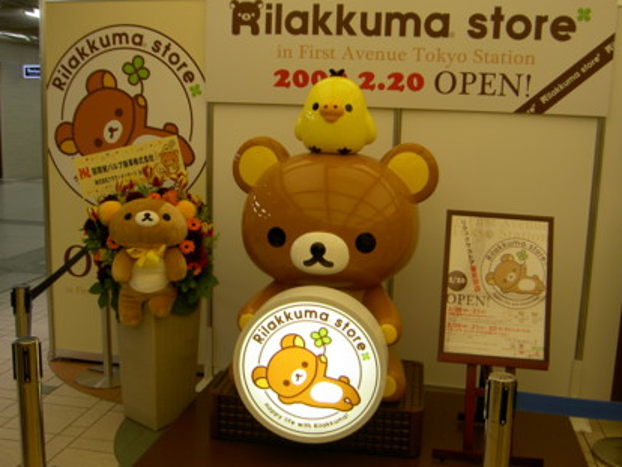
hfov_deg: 50.1
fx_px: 665
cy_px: 228
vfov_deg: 38.7
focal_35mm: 37
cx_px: 332
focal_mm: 5.6
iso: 50
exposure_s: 1/60
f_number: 2.8
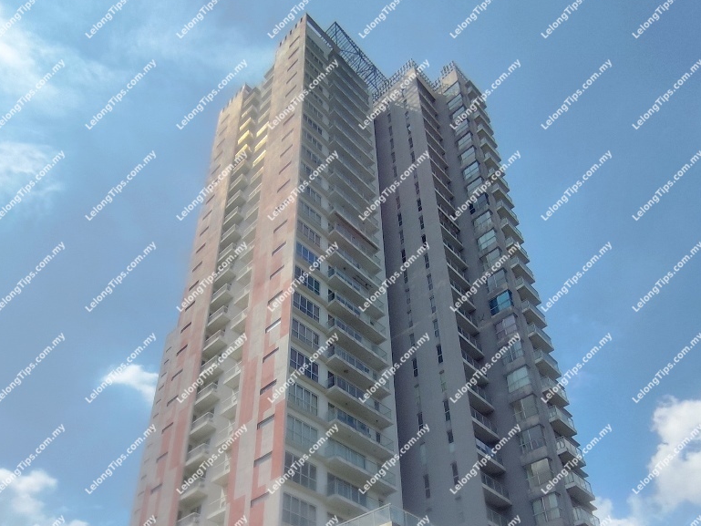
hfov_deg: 67.2
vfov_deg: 51.2
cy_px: 385
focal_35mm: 26
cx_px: 371
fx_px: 527
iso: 50
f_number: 2.2
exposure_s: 1/4705
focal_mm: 1.65
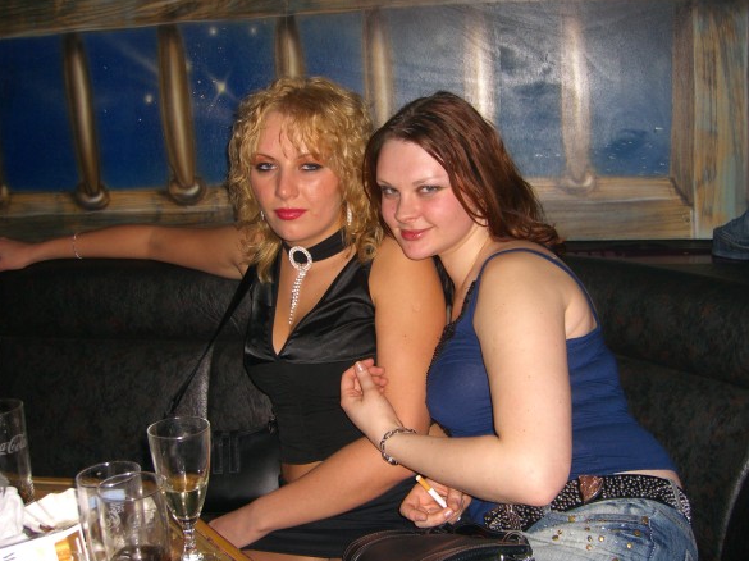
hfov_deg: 47.9
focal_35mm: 39
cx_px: 376
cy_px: 284
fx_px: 843
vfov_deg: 36.8
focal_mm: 7.9
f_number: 2.8
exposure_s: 1/60
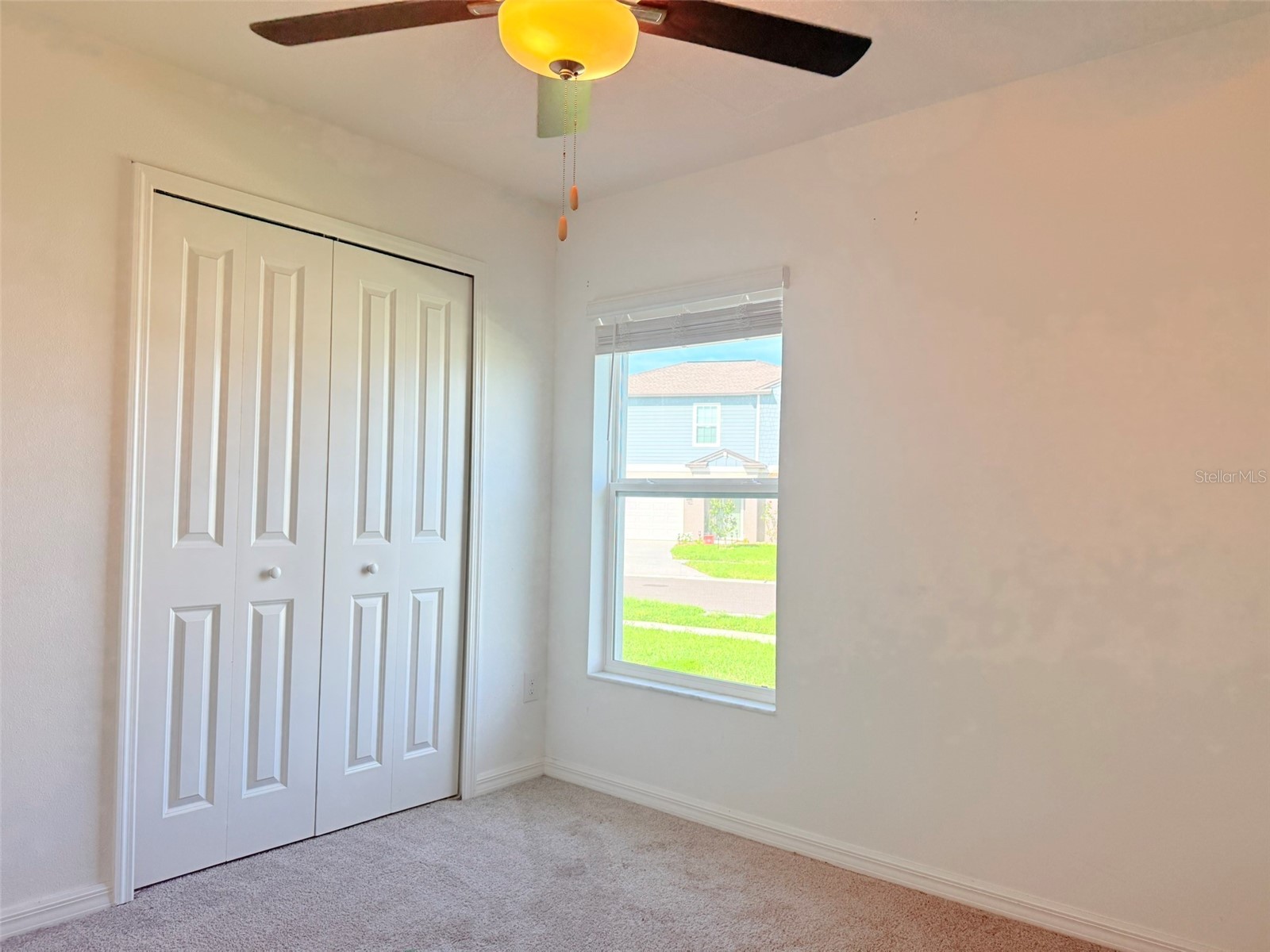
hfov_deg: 71.6
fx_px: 881
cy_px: 476
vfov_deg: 56.8
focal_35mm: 24
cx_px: 635
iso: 100
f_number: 1.78
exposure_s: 1/336
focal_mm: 6.76
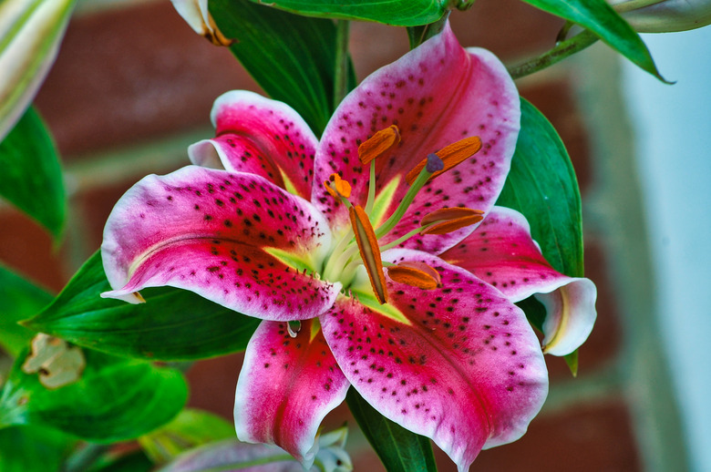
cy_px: 236
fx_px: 3994
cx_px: 356
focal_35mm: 202
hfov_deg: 10.2
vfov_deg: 6.8
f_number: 8
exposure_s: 1/200
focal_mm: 135
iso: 200
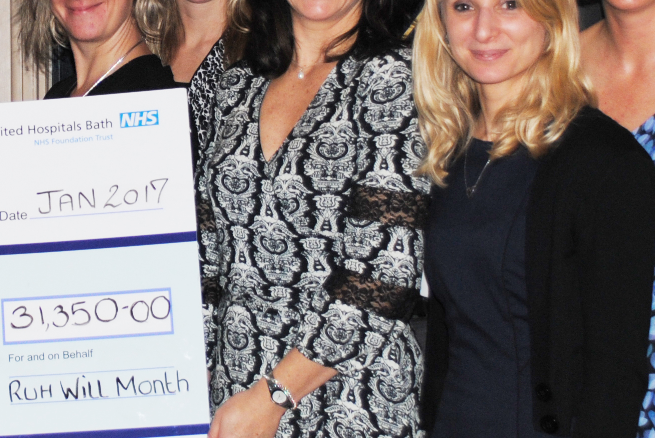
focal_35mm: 115
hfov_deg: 17.4
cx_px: 14
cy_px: 116
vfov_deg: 11.9
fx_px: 2095
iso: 200
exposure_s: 1/60
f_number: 4.2
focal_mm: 26
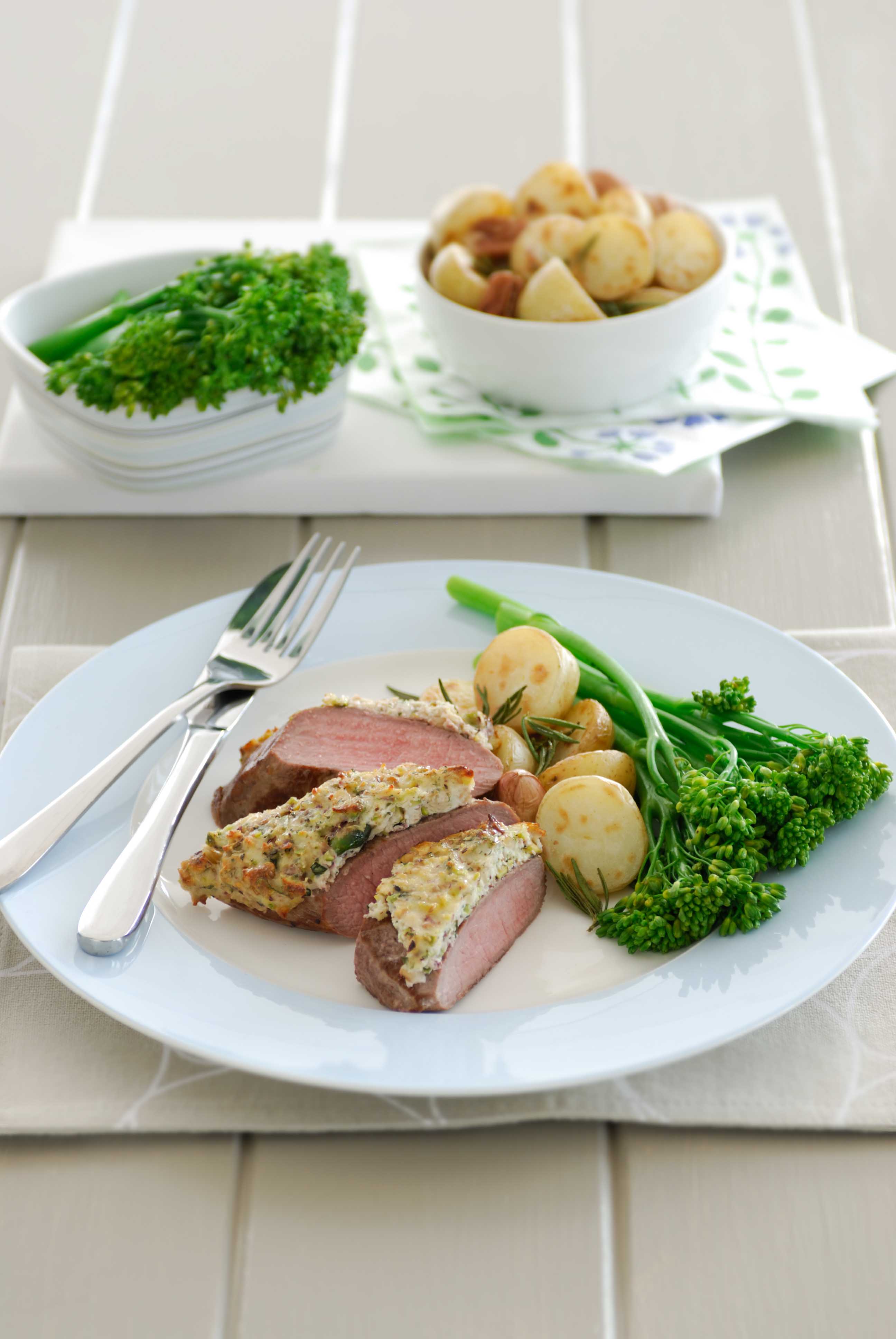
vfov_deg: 19.4
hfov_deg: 13.1
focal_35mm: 105
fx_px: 3909
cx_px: 448
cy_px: 670
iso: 100
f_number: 4.5
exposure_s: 1/25
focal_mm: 70
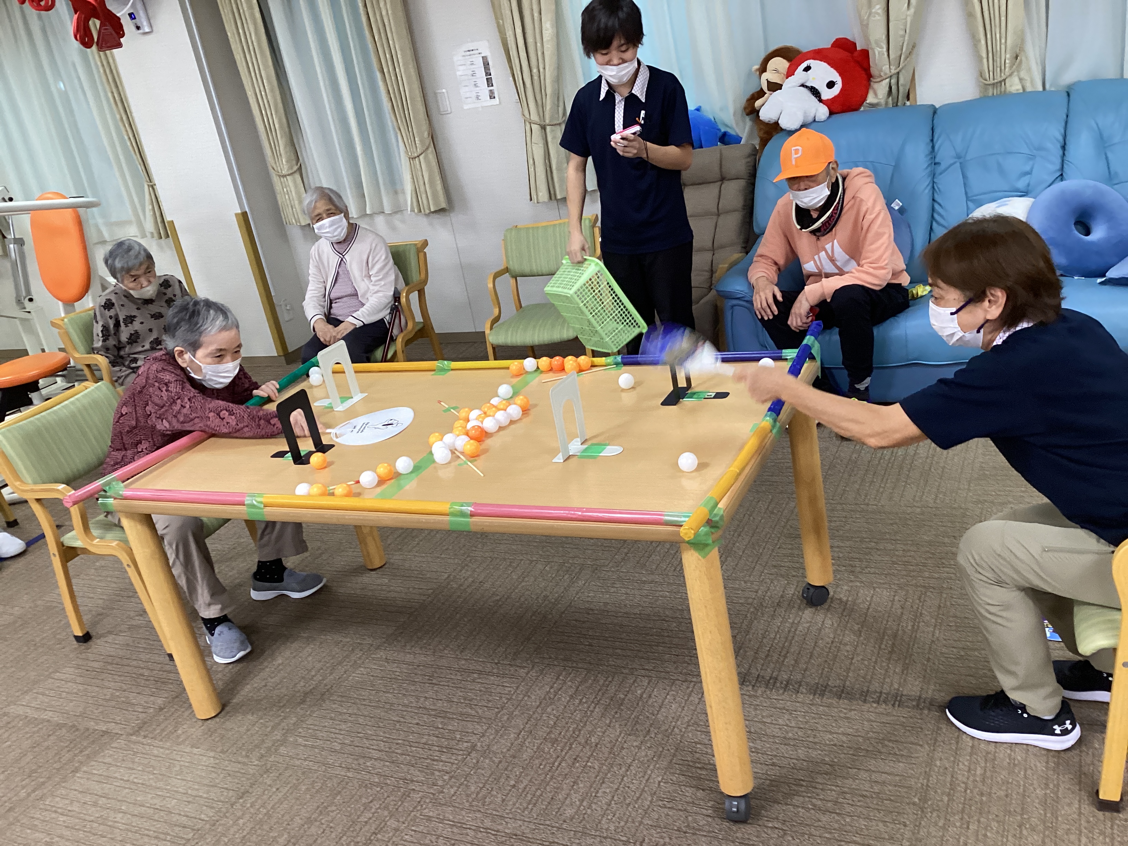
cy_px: 423
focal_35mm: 31
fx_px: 1010
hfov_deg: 58.4
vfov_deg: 45.4
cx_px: 564
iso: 200
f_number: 2.4
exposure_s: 1/60
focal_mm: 3.3
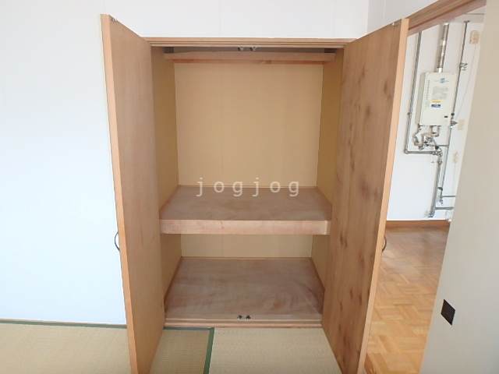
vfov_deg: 63.4
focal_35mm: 21
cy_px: 187
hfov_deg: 79.0
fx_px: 303
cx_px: 250
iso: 320
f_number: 3.5
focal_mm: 3.7
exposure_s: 1/30
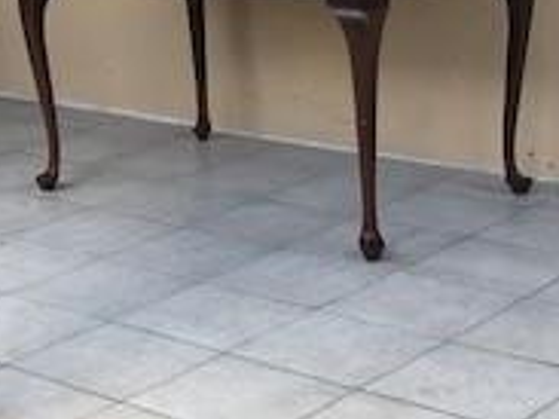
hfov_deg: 19.7
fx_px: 1582
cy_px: -18
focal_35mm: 98
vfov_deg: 14.8
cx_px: 73
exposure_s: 1/173
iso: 20
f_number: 1.8
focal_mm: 3.99
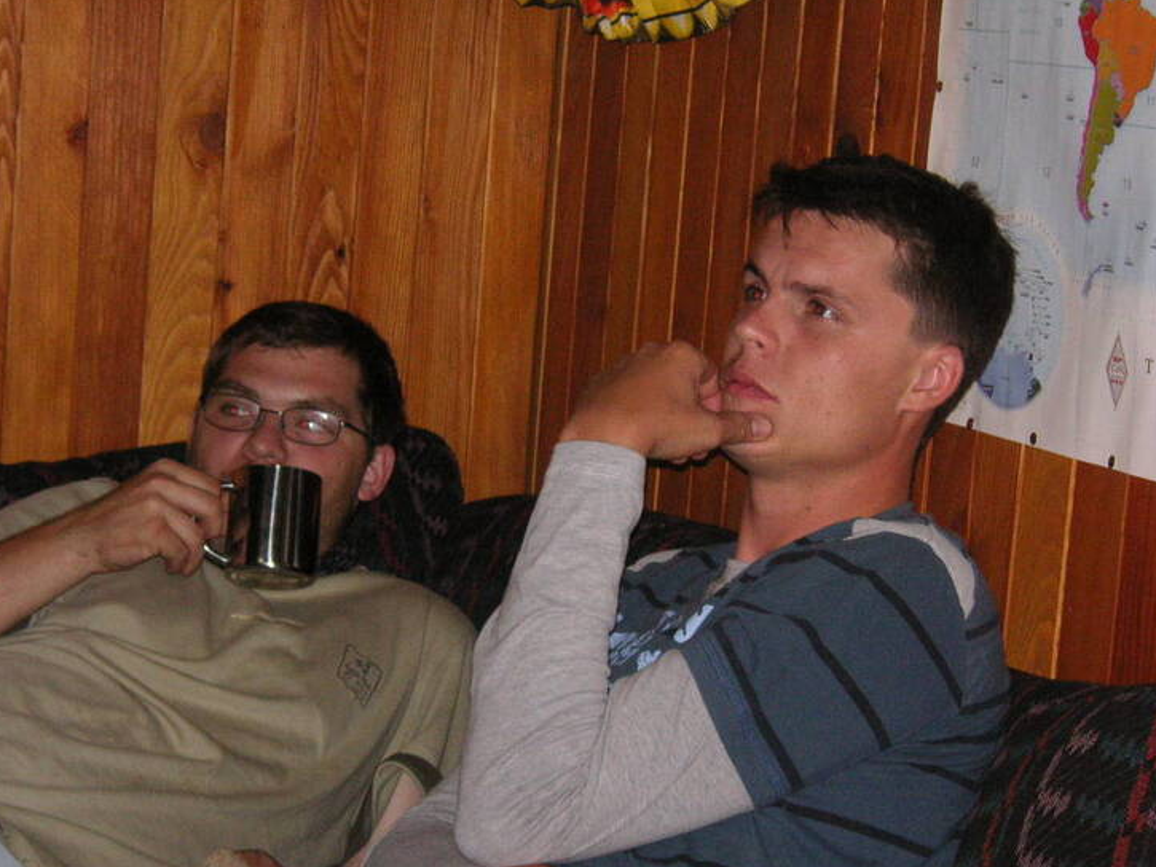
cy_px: 405
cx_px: 525
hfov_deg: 20.4
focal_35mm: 96
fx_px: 3206
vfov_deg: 15.4
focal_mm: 14.4
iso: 160
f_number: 4.7
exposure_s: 1/90
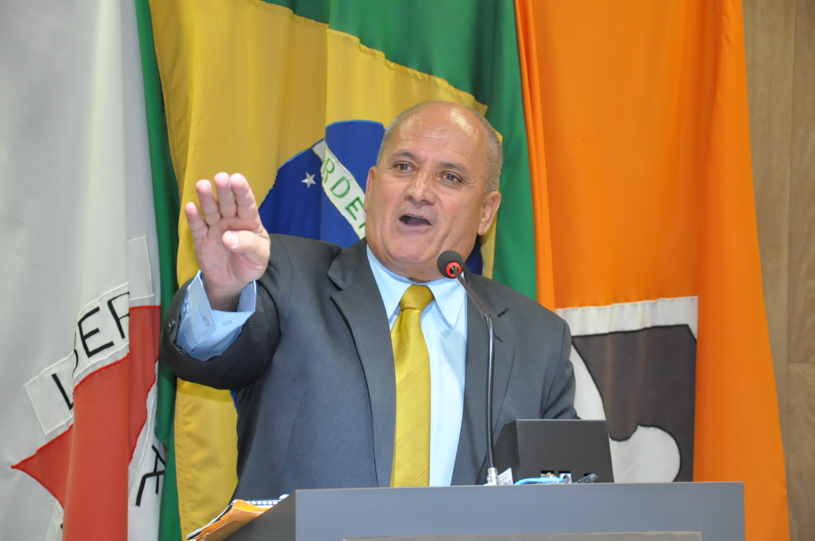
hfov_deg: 19.5
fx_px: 2374
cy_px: 270
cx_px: 408
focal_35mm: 105
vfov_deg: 13.0
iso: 2000
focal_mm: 70
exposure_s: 1/60
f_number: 5.3
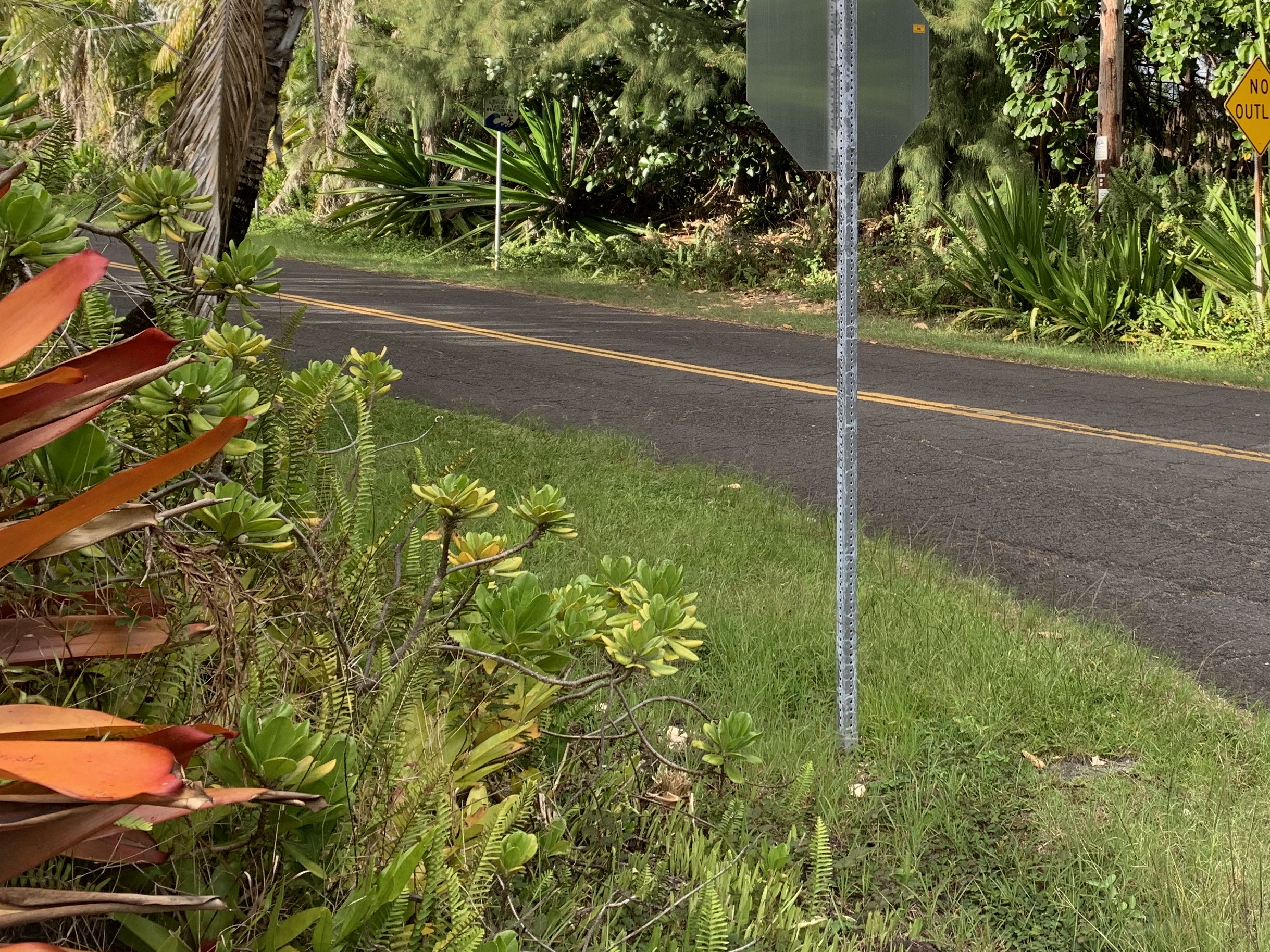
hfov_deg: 42.3
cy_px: 182
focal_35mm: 43
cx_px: 974
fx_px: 1577
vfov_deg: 32.6
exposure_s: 1/518
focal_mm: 4.25
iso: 25
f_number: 1.8
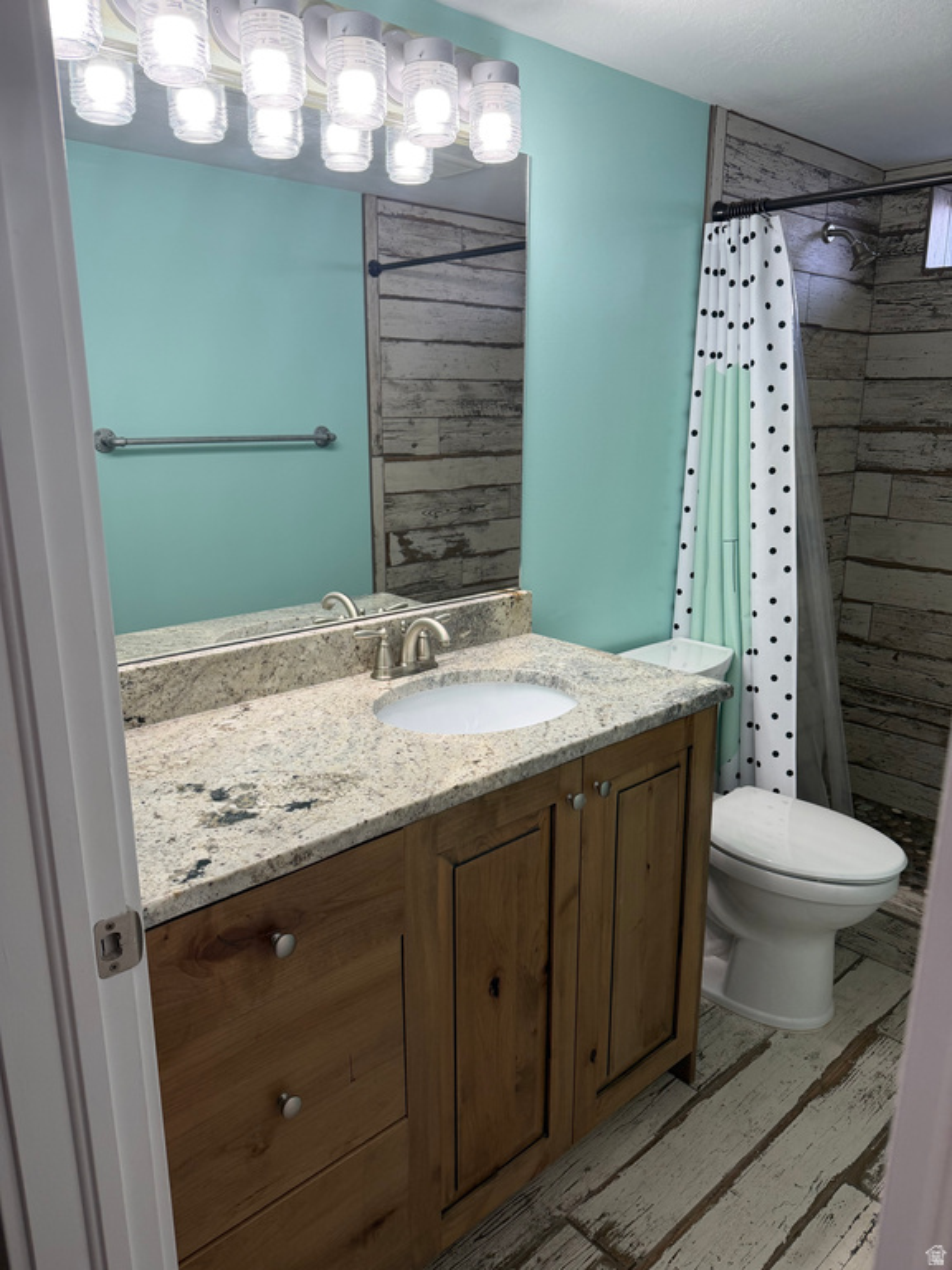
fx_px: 880
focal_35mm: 24
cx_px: 476
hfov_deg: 56.8
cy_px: 635
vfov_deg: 71.6
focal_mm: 6.76
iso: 125
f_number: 1.78
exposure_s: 1/199
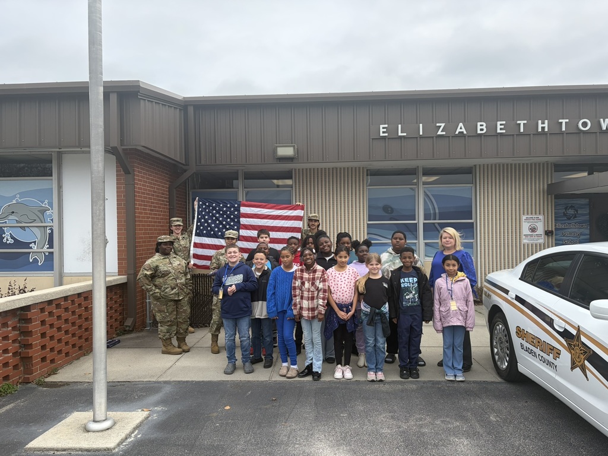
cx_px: 304
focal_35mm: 26
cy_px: 228
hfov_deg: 67.3
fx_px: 457
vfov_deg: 53.1
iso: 64
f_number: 1.6
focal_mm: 5.96
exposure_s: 1/1587
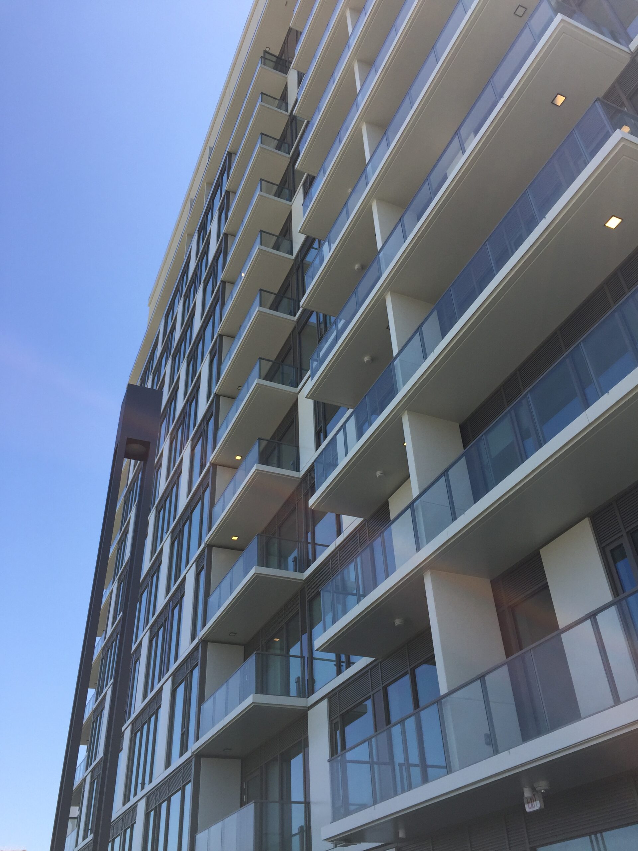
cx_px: 319
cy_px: 426
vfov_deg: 61.7
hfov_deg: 48.2
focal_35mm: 29
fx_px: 713
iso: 32
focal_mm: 4.15
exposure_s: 1/1236
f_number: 2.2
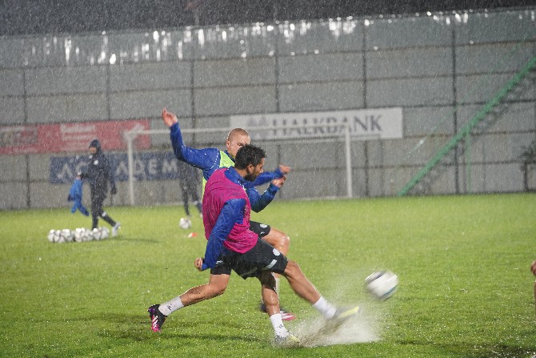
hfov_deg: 12.8
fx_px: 2383
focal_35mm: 160
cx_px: 268
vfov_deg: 8.6
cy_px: 179
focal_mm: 160
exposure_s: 1/200
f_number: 4
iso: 3200
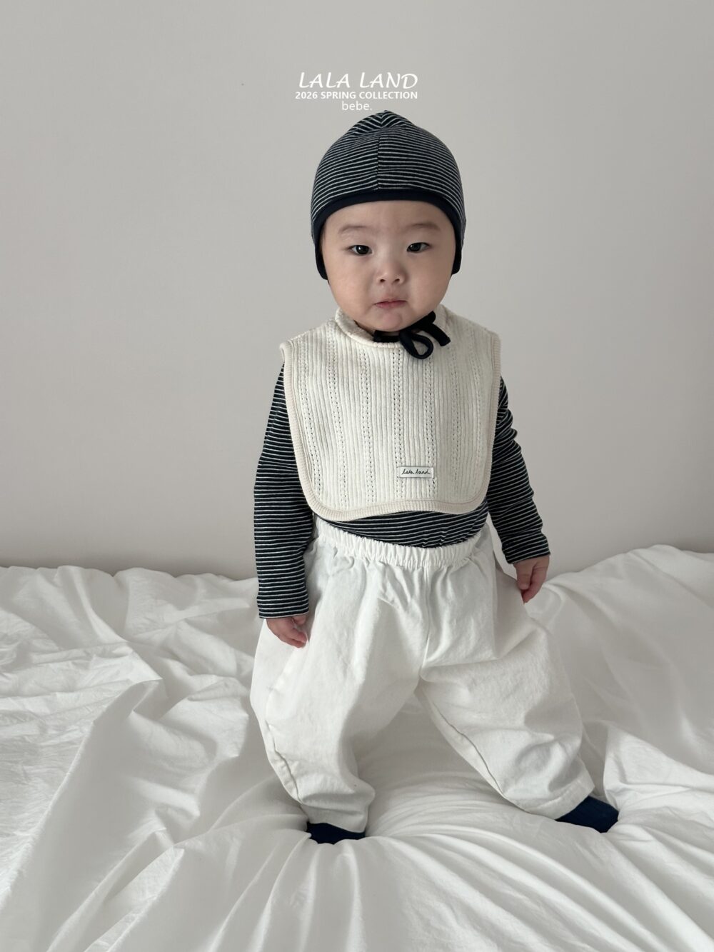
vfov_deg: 39.7
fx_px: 1320
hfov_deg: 30.3
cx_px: 357
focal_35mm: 48
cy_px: 476
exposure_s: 1/121
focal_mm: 6.86
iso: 80
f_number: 1.78
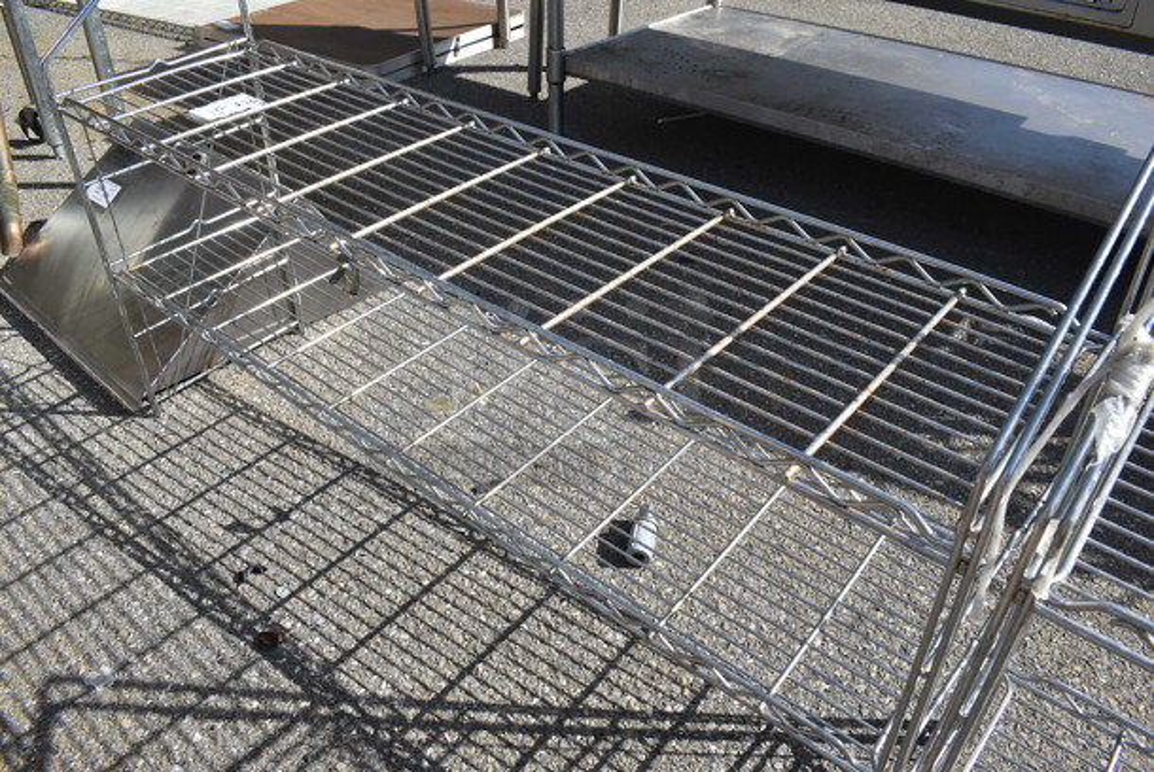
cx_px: 577
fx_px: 866
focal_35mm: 27
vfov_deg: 48.0
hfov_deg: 67.3
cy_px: 386
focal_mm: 18
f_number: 8
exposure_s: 1/500
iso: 200
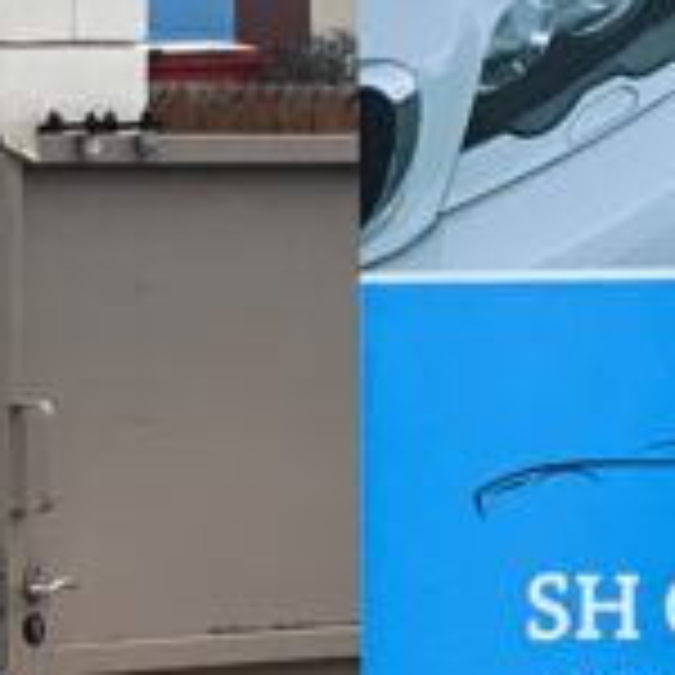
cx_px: -657
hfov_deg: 4.8
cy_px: 900
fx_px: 8008
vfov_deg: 4.8
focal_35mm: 363
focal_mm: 9
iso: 500
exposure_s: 1/20
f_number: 2.8
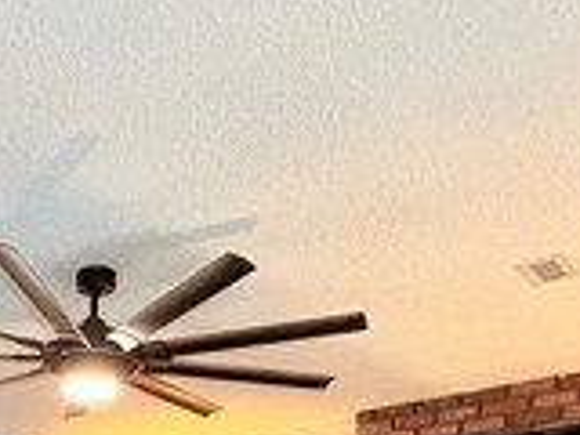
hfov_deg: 32.6
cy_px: 685
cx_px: 54
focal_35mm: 56
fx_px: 938
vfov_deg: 21.2
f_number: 2.2
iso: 640
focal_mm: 2.22
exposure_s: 1/60
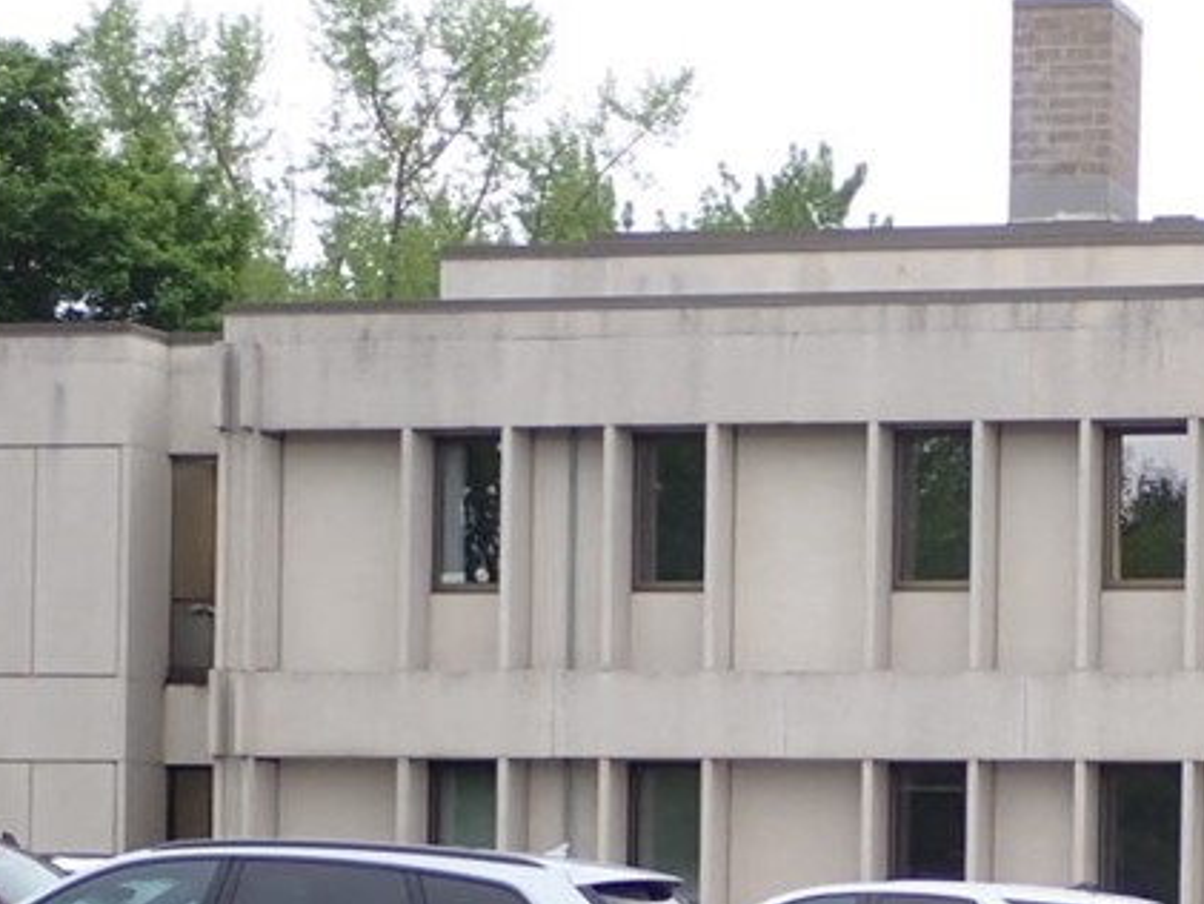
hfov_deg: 13.9
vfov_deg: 10.4
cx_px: 969
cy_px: 1064
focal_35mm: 141
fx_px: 4906
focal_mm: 10.35
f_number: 3.5
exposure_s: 1/125
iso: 125
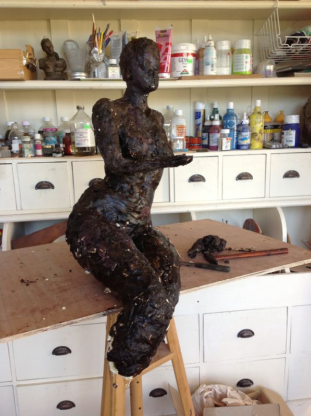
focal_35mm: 35
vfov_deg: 52.7
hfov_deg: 40.6
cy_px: 208
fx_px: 421
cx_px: 156
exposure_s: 1/40
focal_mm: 4.28
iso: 64
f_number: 2.4
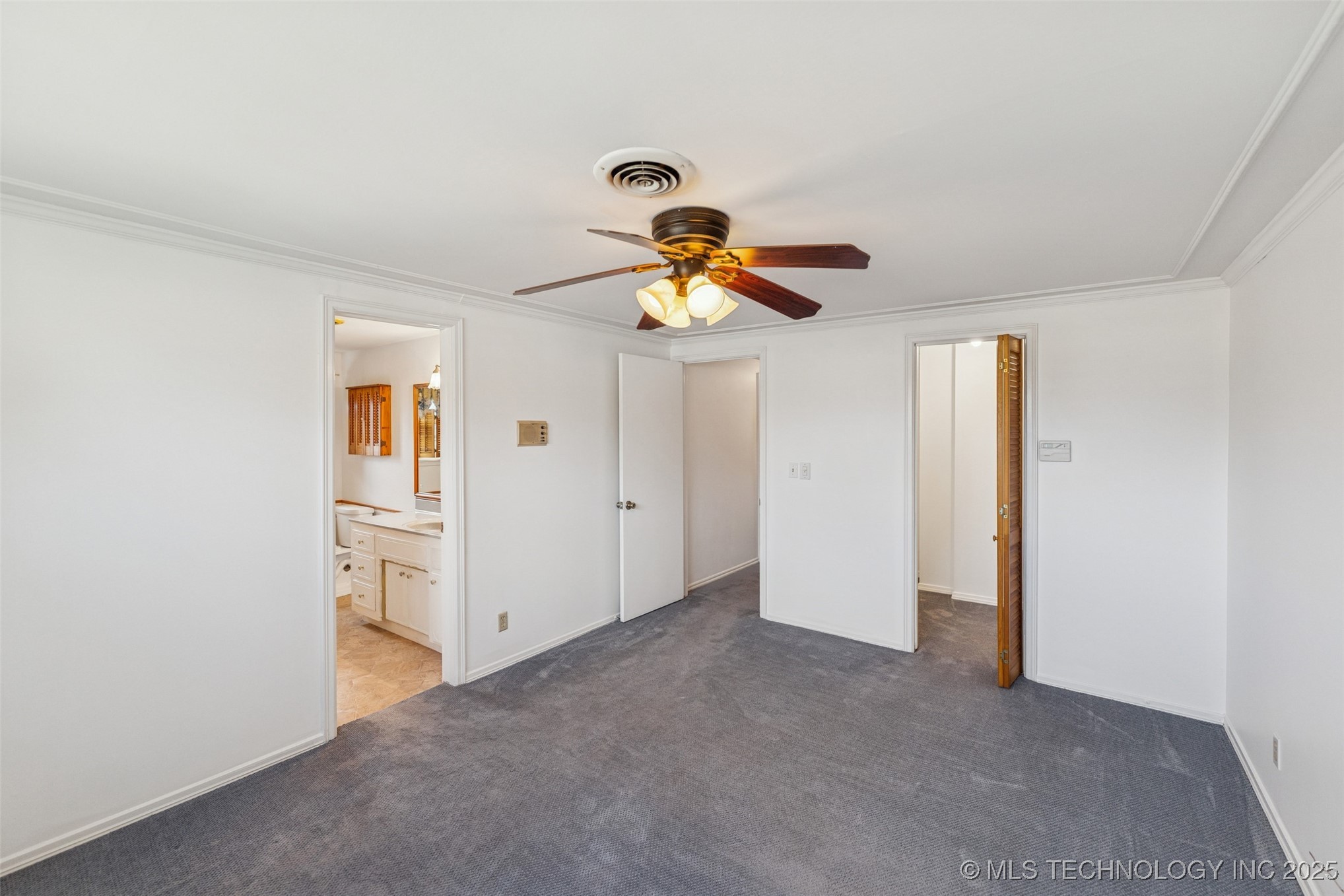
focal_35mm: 15
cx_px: 672
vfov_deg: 78.8
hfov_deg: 101.9
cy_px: 448
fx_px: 545
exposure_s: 1/200
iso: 400
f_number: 2.8
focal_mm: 14.6
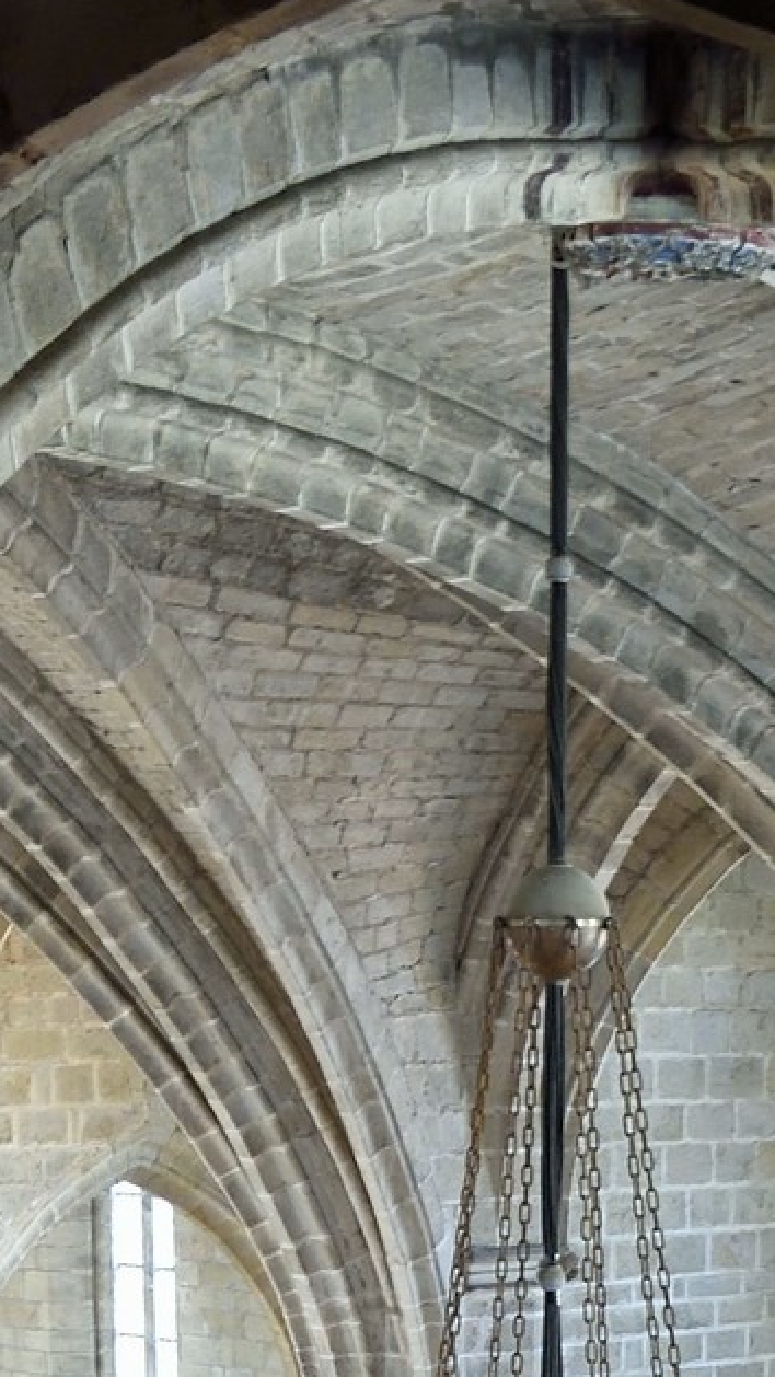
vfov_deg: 17.5
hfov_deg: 12.6
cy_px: 2562
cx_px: 451
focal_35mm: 96
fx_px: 3506
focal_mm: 24
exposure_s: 1/5
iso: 800
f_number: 8
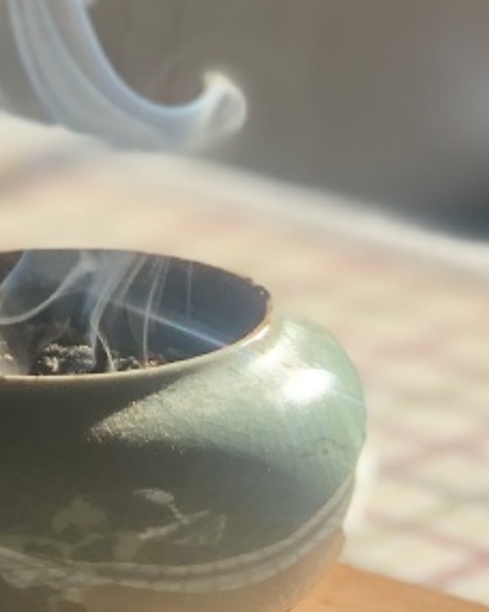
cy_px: 67
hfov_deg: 7.2
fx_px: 3871
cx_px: 17
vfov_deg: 9.0
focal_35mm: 214
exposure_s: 1/223
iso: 16
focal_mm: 6
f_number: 2.4
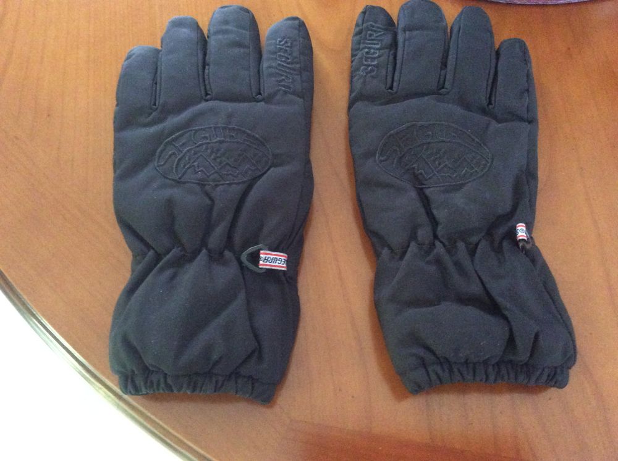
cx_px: 309
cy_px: 230
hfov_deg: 56.9
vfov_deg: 44.1
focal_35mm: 32
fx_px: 570
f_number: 2.4
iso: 800
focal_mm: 3.3
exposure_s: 1/17
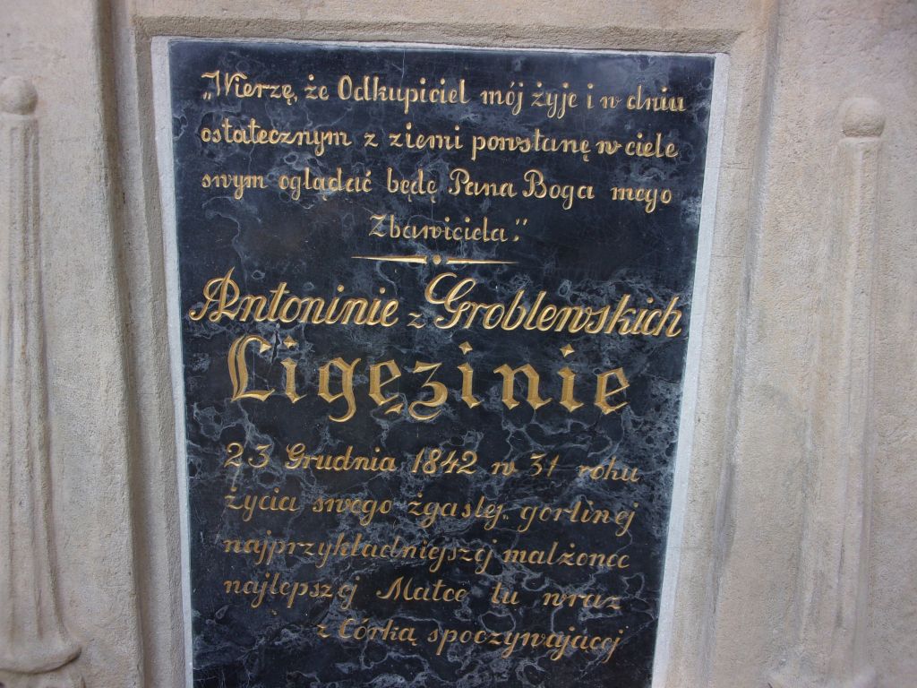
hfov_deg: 63.4
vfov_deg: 49.7
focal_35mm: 28
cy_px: 344
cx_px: 458
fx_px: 742
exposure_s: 1/85
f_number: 3.9
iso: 80
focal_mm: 5.1
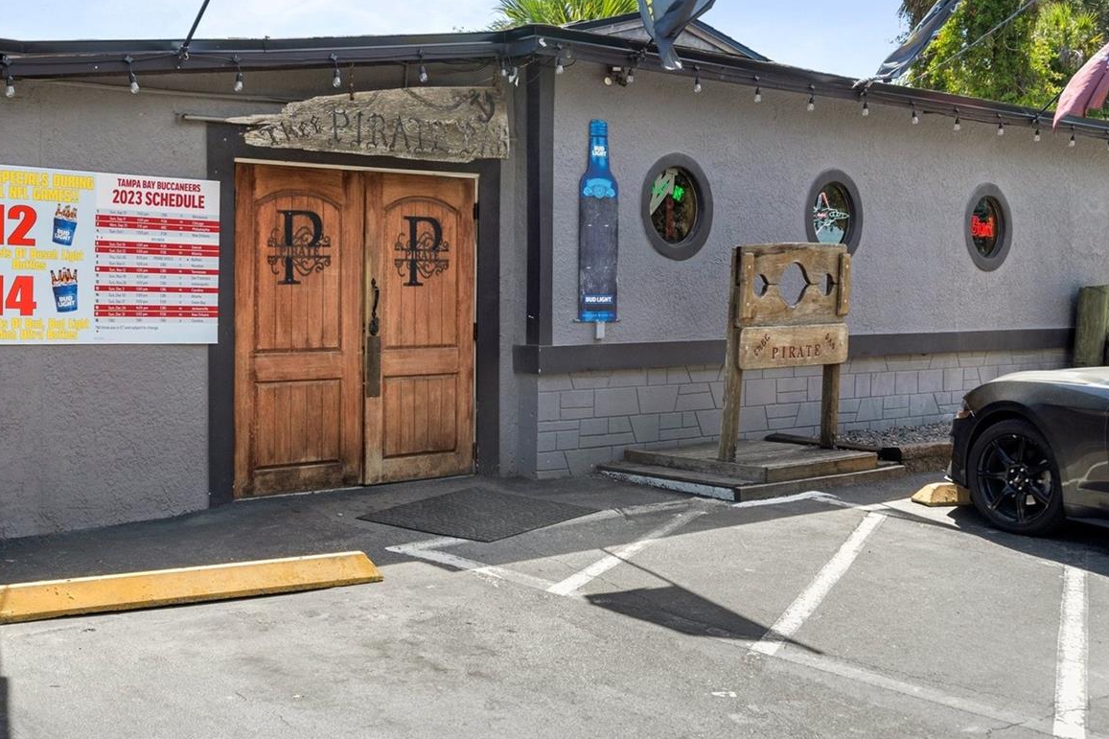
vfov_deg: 28.5
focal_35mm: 47
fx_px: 1448
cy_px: 277
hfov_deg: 41.8
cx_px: 485
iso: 320
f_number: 8
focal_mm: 34
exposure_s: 1/320
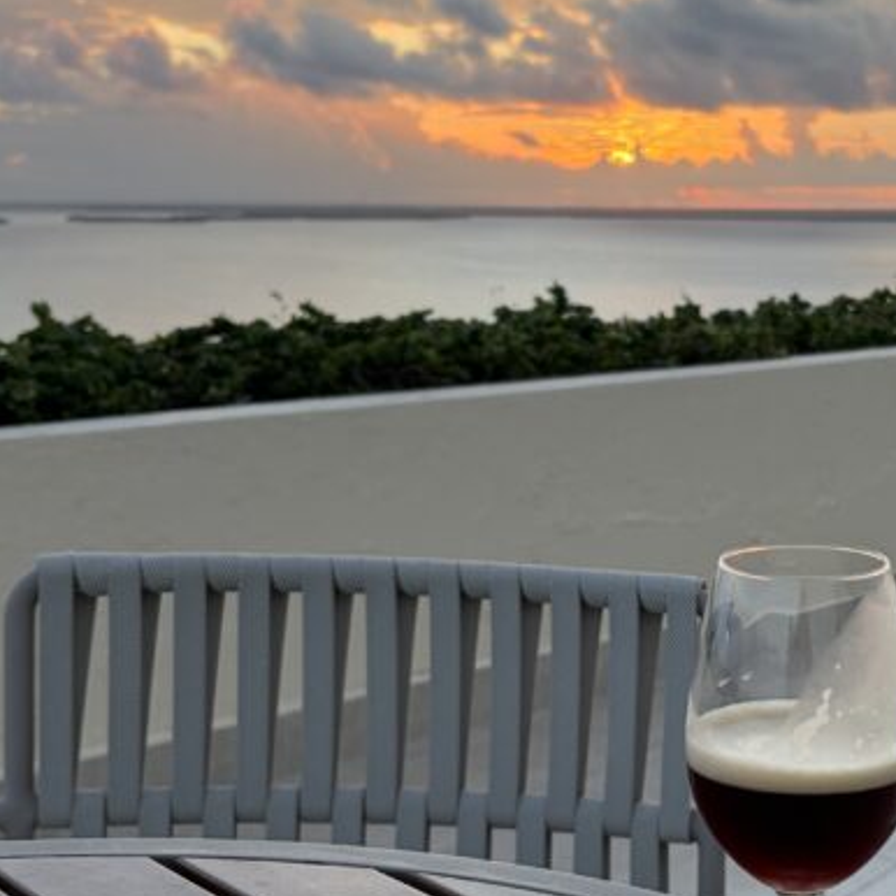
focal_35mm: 61
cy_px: 650
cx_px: 738
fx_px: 1786
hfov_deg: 27.5
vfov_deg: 27.8
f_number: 1.6
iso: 50
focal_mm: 5.96
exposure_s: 1/336
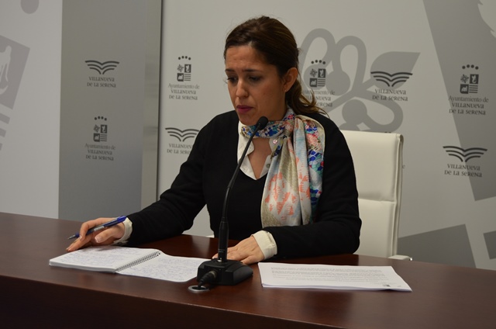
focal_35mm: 57
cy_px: 164
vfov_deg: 23.7
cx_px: 248
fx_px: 784
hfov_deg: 35.1
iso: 450
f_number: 4.8
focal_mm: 38
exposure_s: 1/60
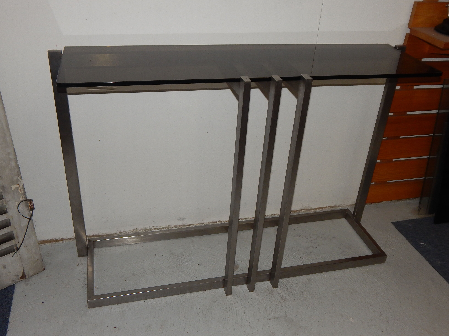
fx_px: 441
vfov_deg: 41.8
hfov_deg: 54.0
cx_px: 224
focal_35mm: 34
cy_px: 168
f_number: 3.3
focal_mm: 6.1
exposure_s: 1/30
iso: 200
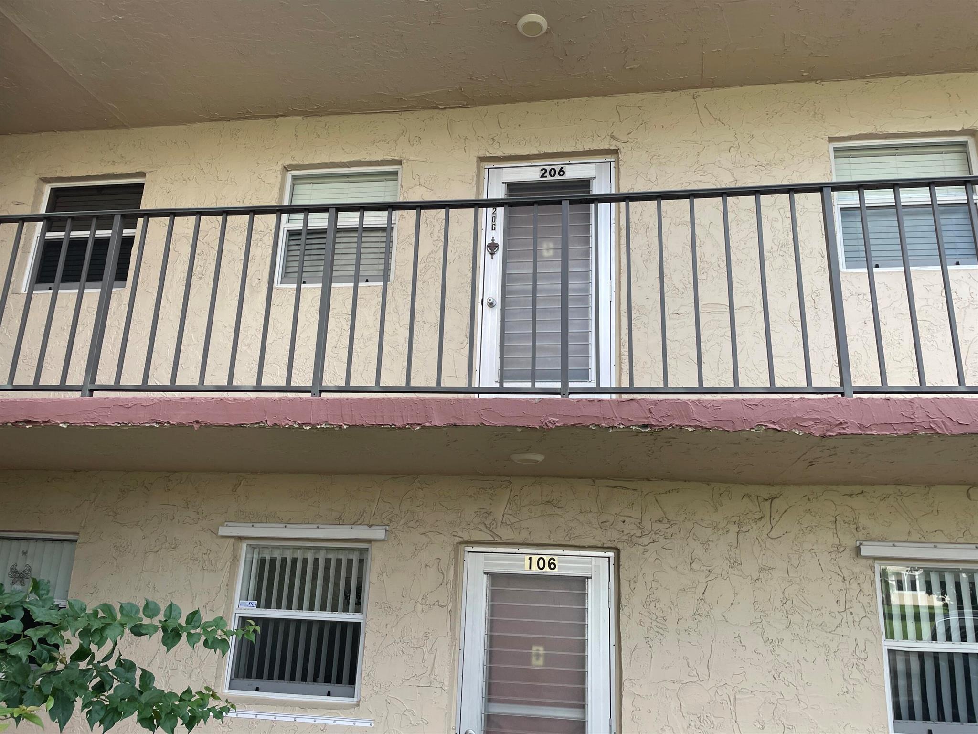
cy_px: 367
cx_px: 489
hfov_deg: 67.3
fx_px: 735
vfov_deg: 53.1
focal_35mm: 26
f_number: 1.6
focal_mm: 4.2
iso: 32
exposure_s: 1/509
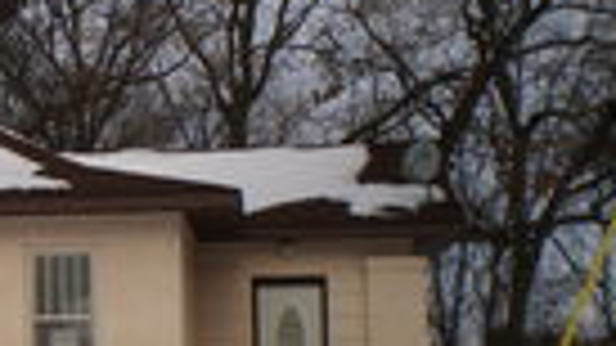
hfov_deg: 20.3
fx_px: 1617
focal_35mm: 99
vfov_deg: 12.2
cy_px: 265
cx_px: -103
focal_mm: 6.3
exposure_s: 1/1250
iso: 64
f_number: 4.6
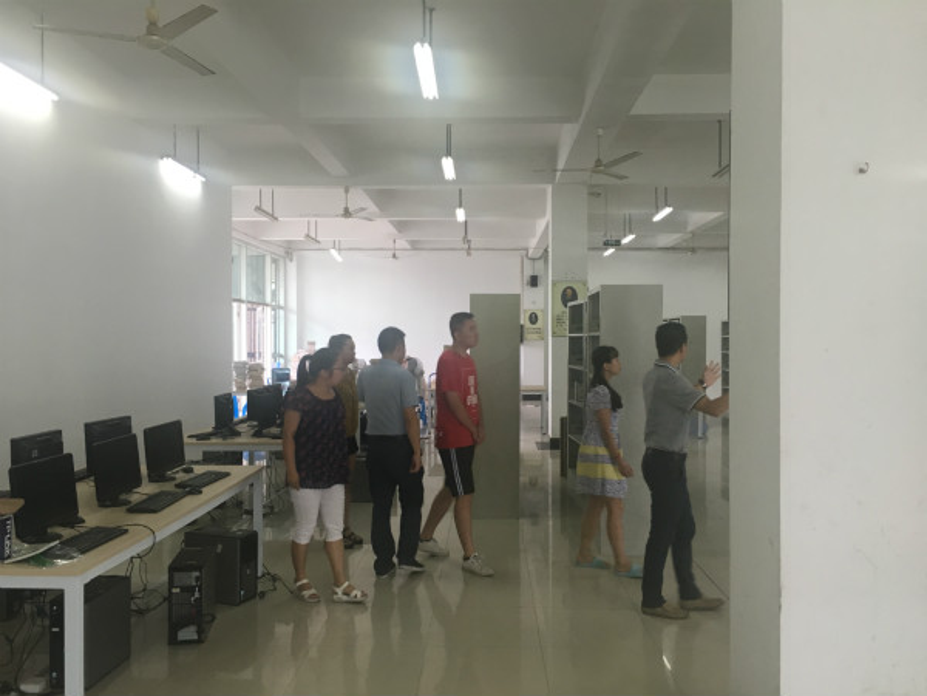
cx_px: 464
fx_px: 777
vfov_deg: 48.2
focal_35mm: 29
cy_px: 348
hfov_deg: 61.7
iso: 100
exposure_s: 1/33
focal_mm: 4.15
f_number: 2.2
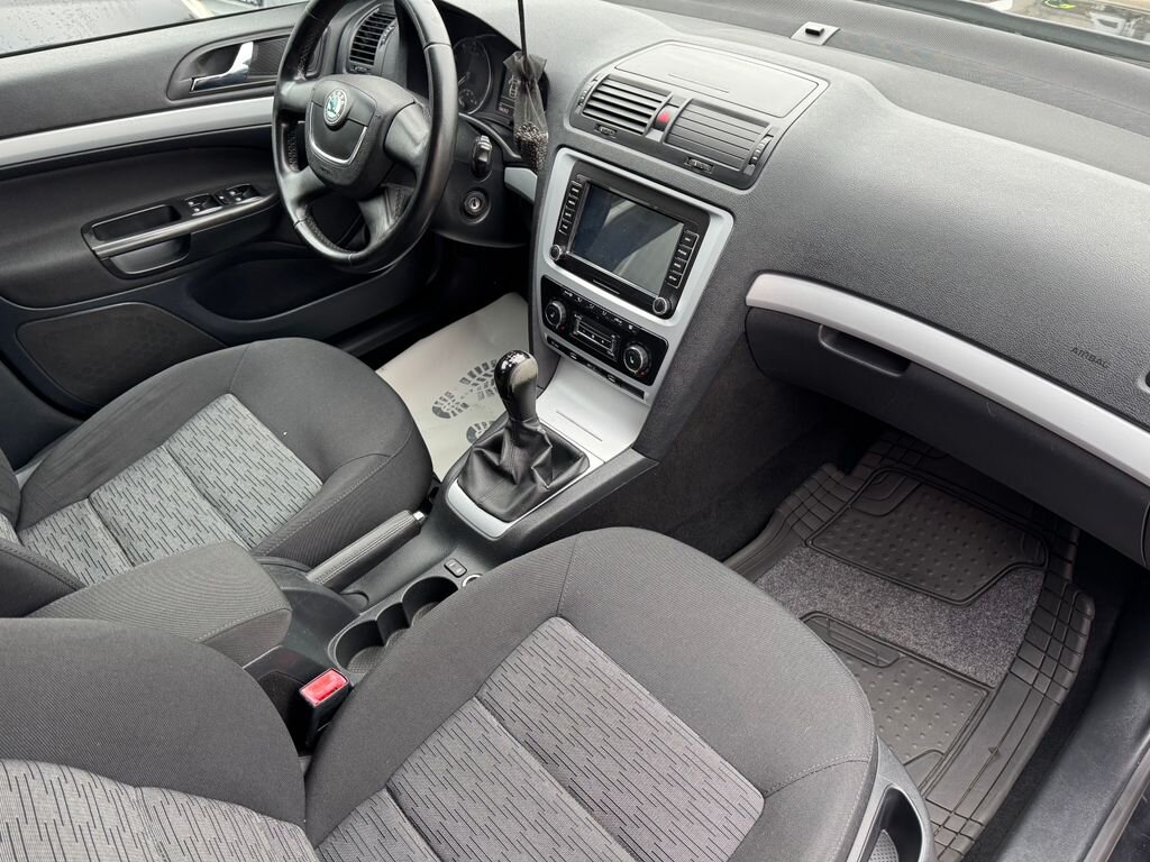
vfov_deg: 56.8
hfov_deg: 71.6
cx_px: 575
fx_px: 797
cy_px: 431
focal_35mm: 24
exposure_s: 1/121
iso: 200
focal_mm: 6.76
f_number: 1.78
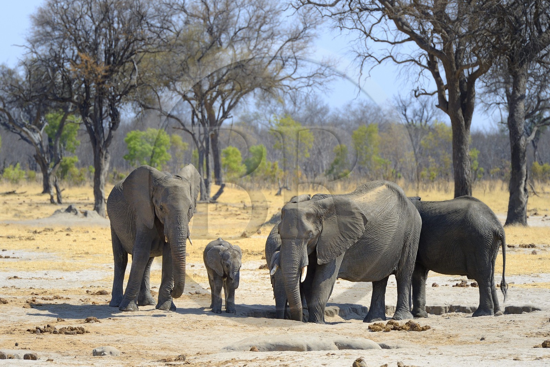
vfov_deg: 4.9
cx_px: 275
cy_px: 184
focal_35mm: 280
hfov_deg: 7.4
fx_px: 4277
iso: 400
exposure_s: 1/500
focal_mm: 280
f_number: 10
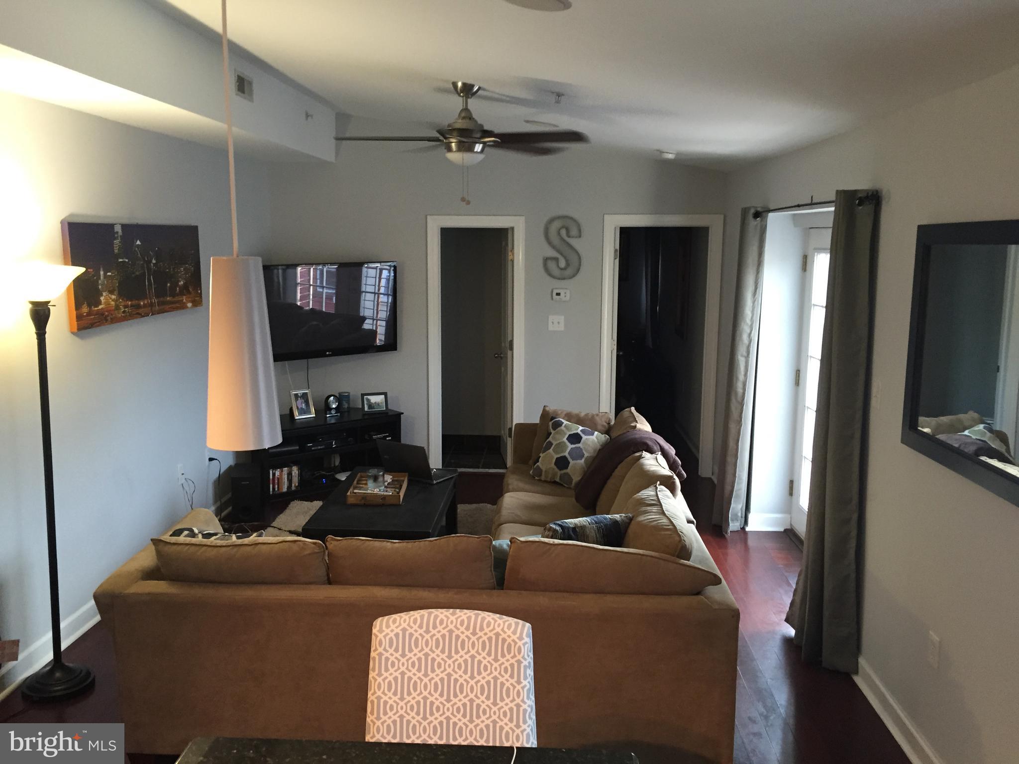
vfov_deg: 48.2
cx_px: 510
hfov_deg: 61.7
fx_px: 854
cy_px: 382
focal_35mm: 29
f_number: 2.2
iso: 125
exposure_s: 1/30
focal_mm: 4.15
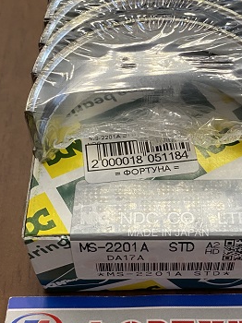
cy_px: 201
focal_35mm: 60
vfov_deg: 32.1
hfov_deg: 24.3
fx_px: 560
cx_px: 158
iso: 125
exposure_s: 1/67
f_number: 1.8
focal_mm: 4.25
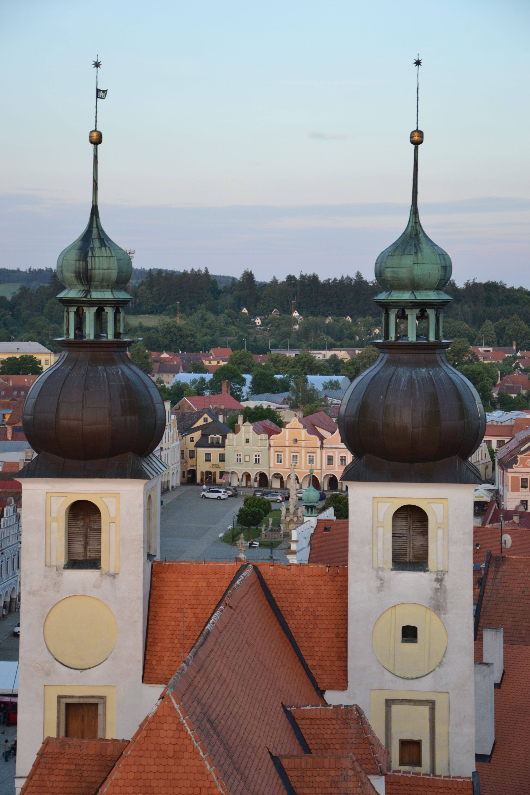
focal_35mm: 87
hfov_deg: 15.7
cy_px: 398
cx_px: 265
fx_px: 1921
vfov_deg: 23.4
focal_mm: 58
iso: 220
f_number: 5
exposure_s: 1/125
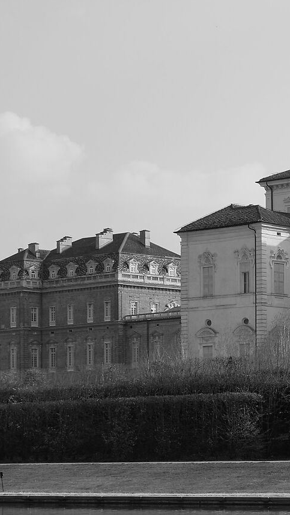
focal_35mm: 120
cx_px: 450
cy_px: 405
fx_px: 1641
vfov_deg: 17.7
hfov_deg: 9.8
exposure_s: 1/300
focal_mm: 27.4
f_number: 8
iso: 200
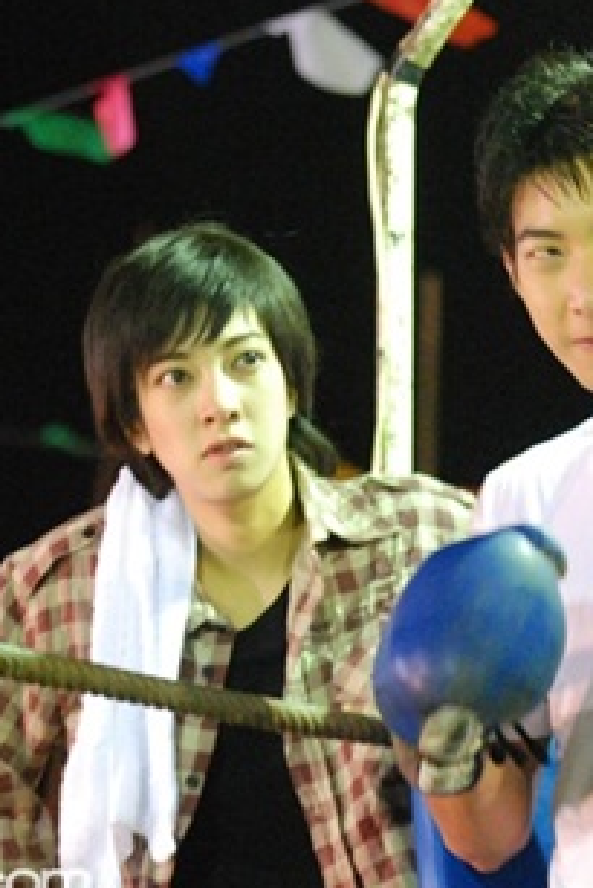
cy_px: 515
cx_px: 310
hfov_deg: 6.5
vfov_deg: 9.8
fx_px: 5183
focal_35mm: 210
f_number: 2.8
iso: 1600
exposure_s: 1/50
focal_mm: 78
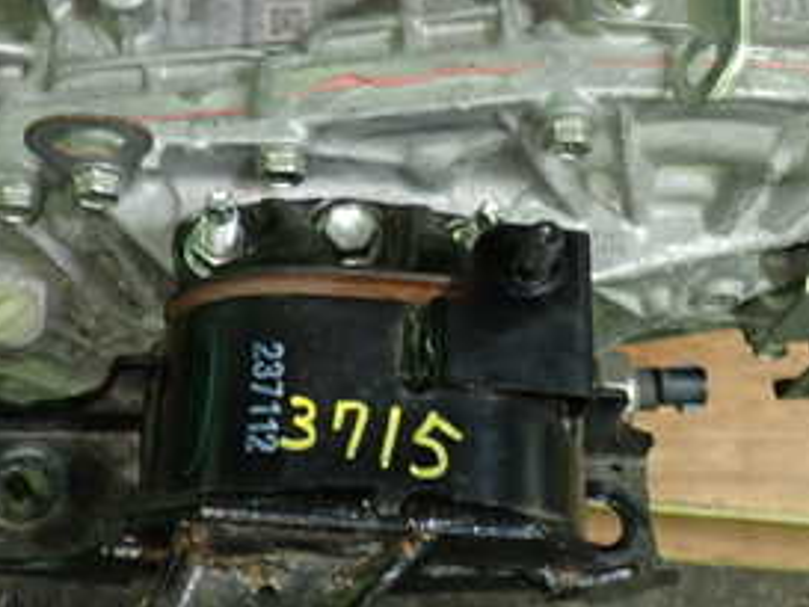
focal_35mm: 66
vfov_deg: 21.7
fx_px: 1543
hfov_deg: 29.3
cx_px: 344
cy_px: 47
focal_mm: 5.4
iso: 320
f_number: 2.3
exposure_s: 1/30
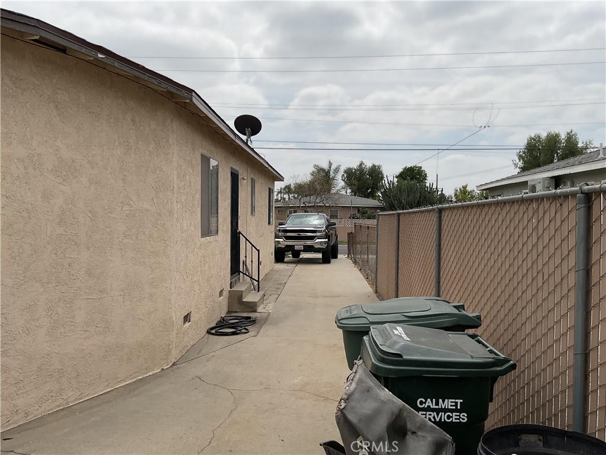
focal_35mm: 29
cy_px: 228
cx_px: 303
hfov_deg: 61.7
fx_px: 508
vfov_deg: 48.2
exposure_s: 1/4065
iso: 16
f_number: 1.8
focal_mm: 3
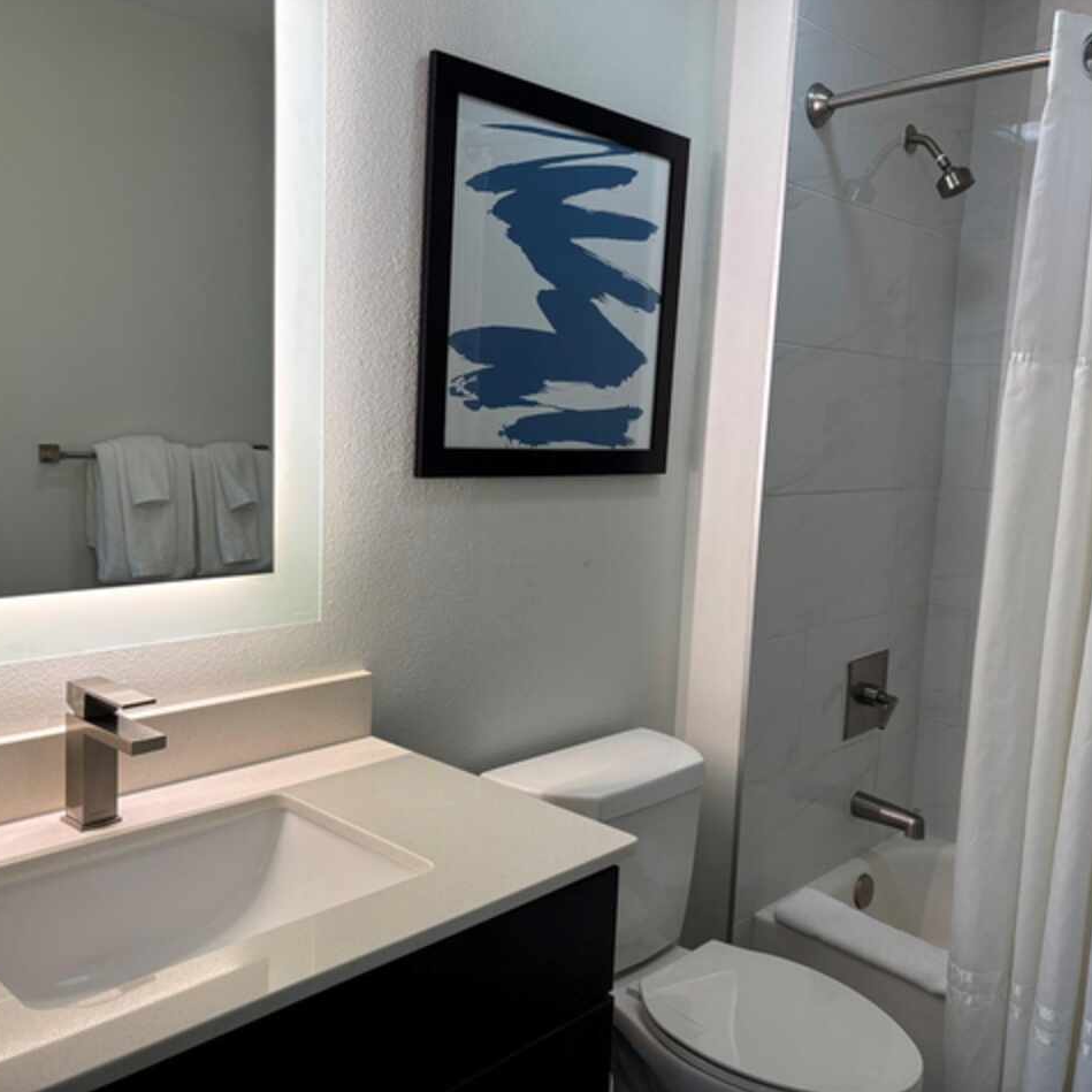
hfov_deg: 52.5
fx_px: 1106
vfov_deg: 52.5
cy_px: 541
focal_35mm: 31
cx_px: 574
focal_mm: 5.96
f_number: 1.6
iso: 64
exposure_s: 1/120
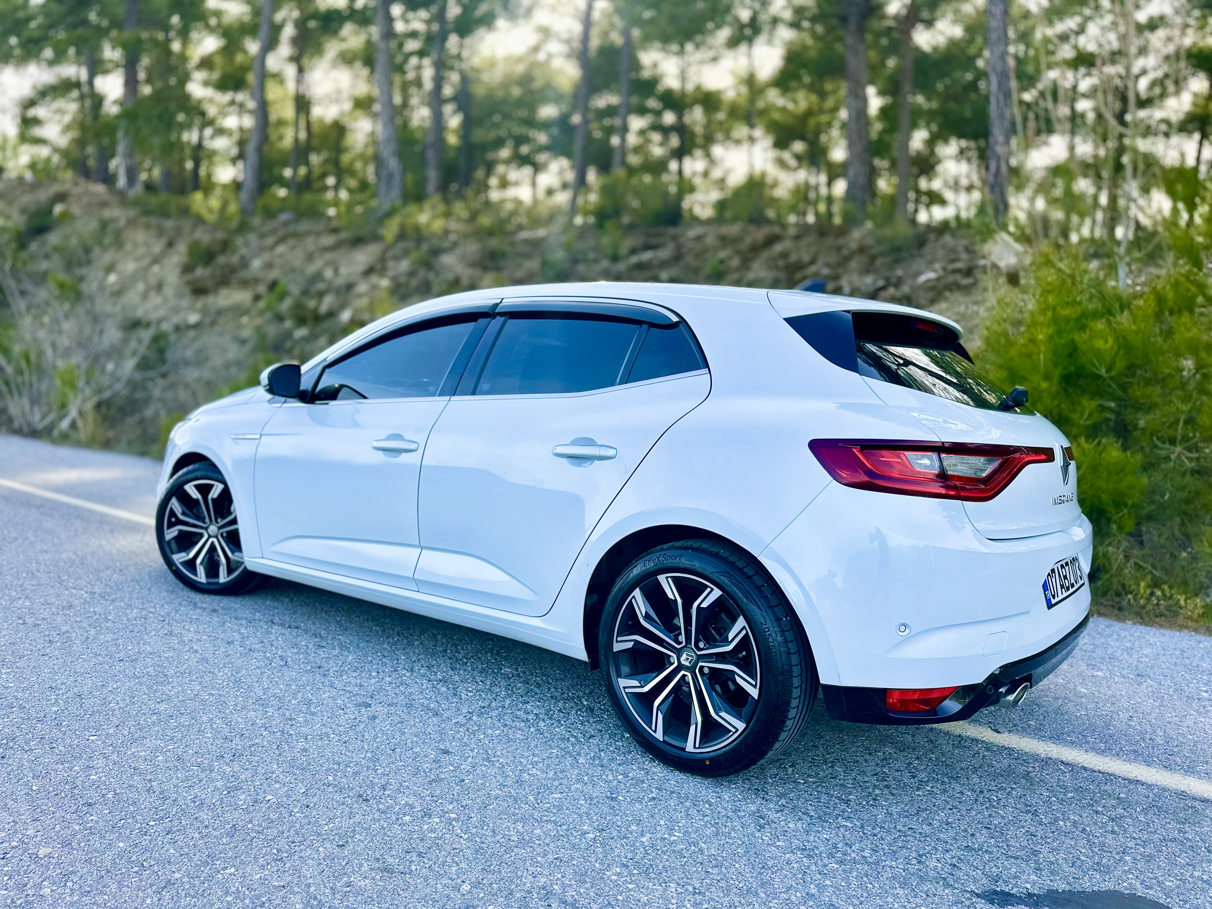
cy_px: 454
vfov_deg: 56.8
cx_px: 606
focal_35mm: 24
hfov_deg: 71.6
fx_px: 840
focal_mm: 6.86
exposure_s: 1/1393
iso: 80
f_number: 1.78
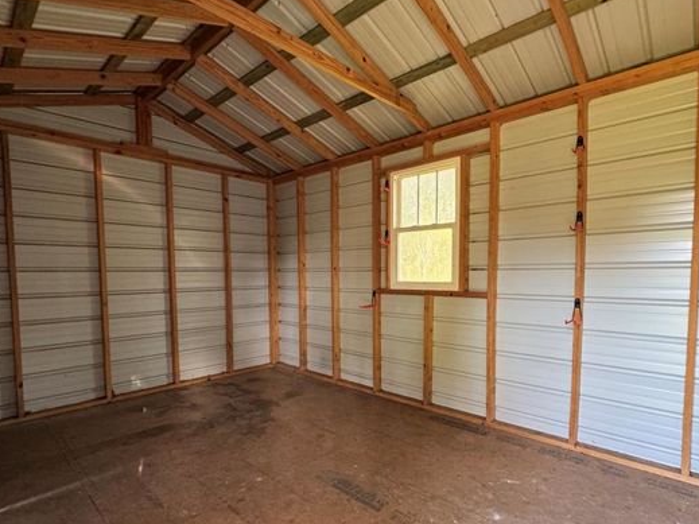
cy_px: 299
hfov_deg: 84.5
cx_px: 379
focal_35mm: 19
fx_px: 384
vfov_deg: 68.3
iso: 320
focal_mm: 2.22
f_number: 2.2
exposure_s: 1/63
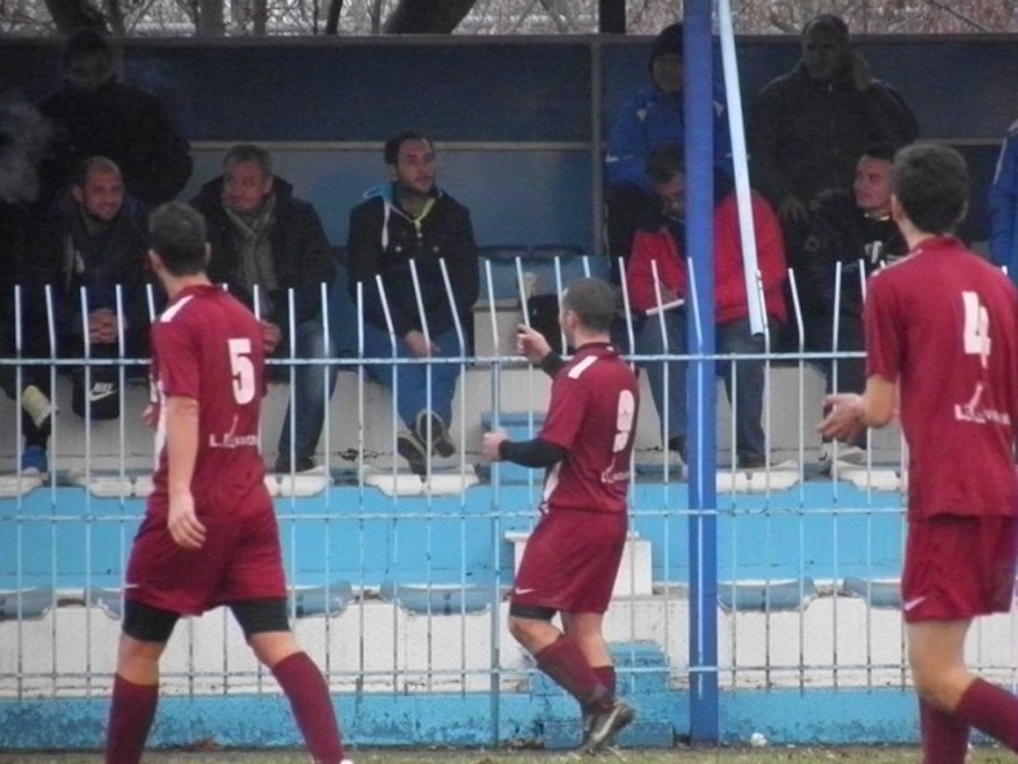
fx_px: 21498
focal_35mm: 731
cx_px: 509
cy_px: 382
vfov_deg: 2.0
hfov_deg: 2.7
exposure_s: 1/250
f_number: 5.4
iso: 1600
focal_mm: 131.2
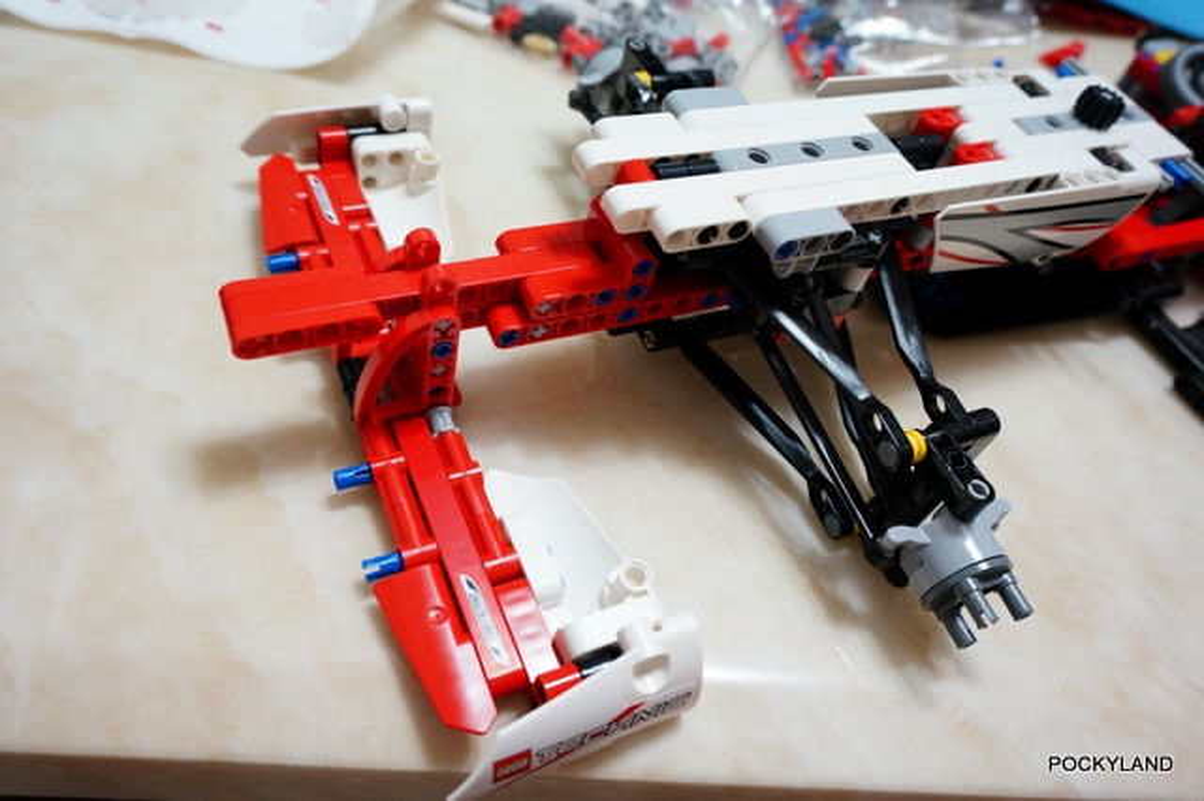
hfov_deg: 67.4
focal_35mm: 27
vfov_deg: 47.9
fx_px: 902
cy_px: 400
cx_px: 602
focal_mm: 18
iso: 1600
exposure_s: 1/25
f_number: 4.5
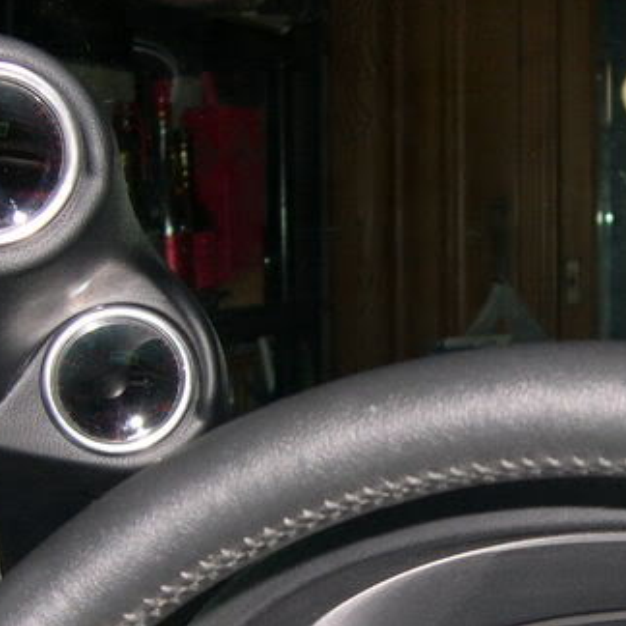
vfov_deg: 20.6
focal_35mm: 83
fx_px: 1698
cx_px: 497
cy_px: 512
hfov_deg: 20.7
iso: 100
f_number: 2.8
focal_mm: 8
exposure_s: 1/60
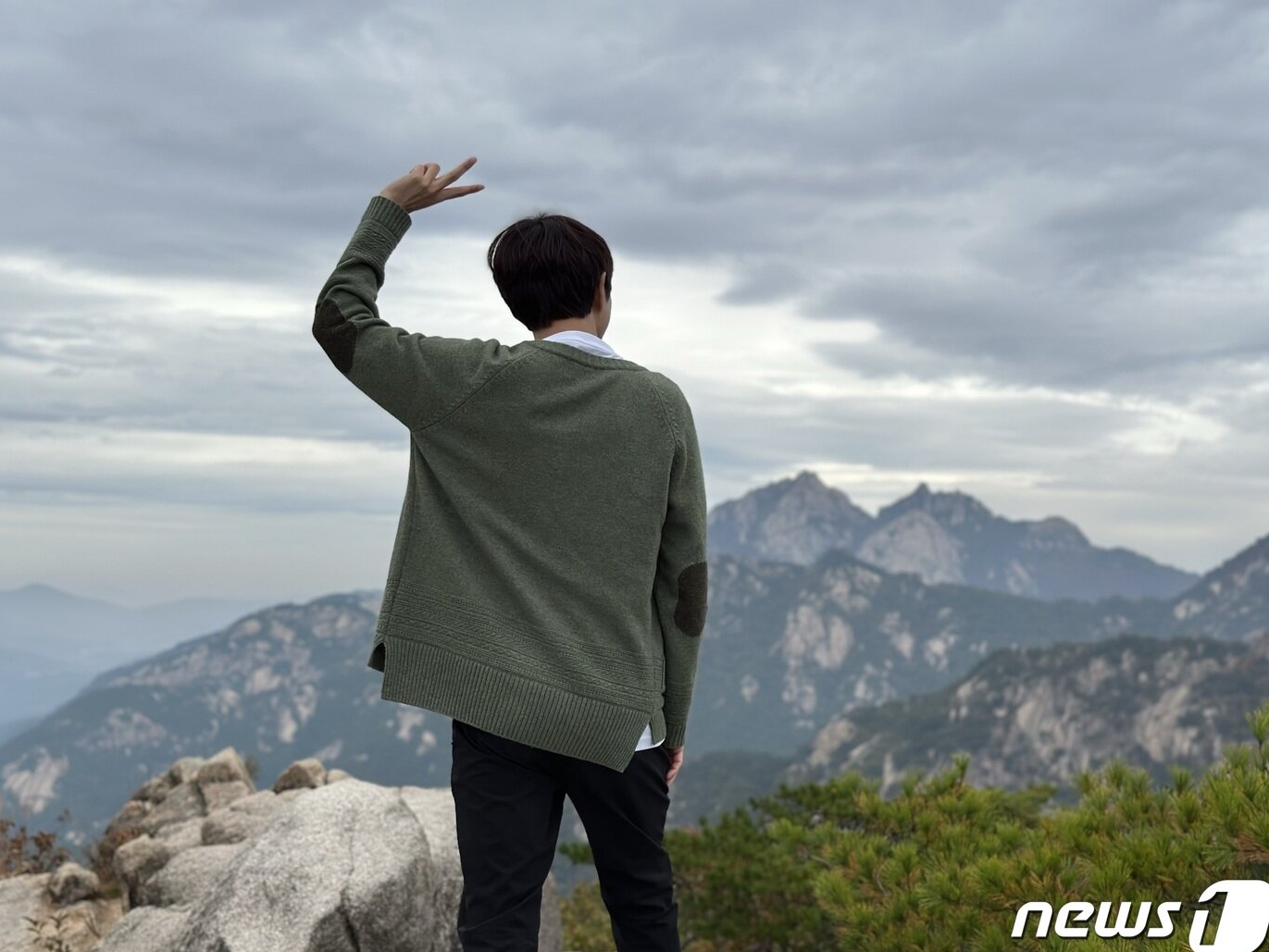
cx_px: 634
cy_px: 484
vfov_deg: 29.7
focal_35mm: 49
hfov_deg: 38.9
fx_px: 1797
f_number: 1.78
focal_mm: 6.86
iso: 80
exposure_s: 1/3731
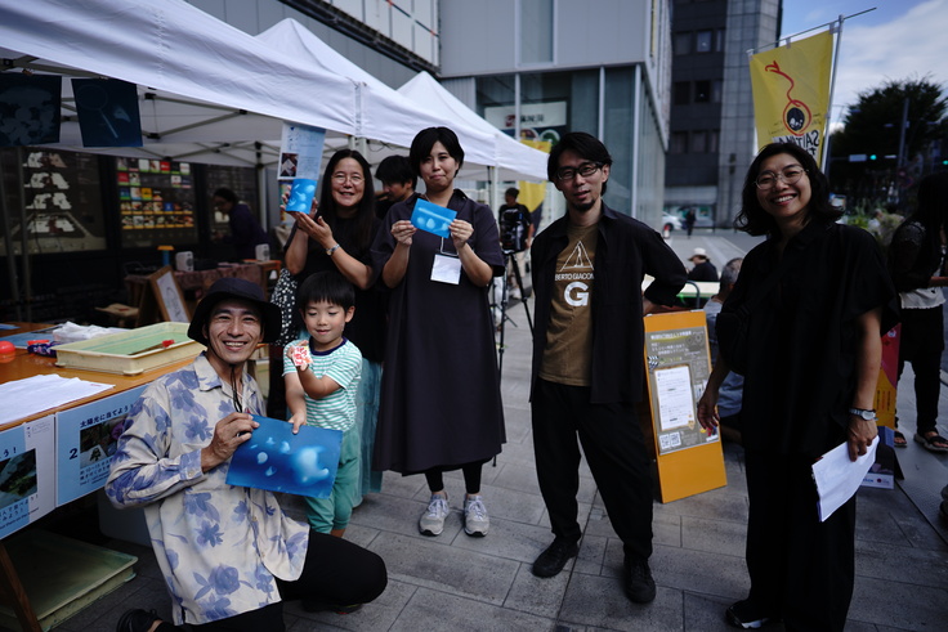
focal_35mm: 24
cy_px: 316
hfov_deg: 73.7
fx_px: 632
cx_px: 474
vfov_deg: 53.2
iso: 100
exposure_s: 1/4000
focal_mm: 24
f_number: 1.6
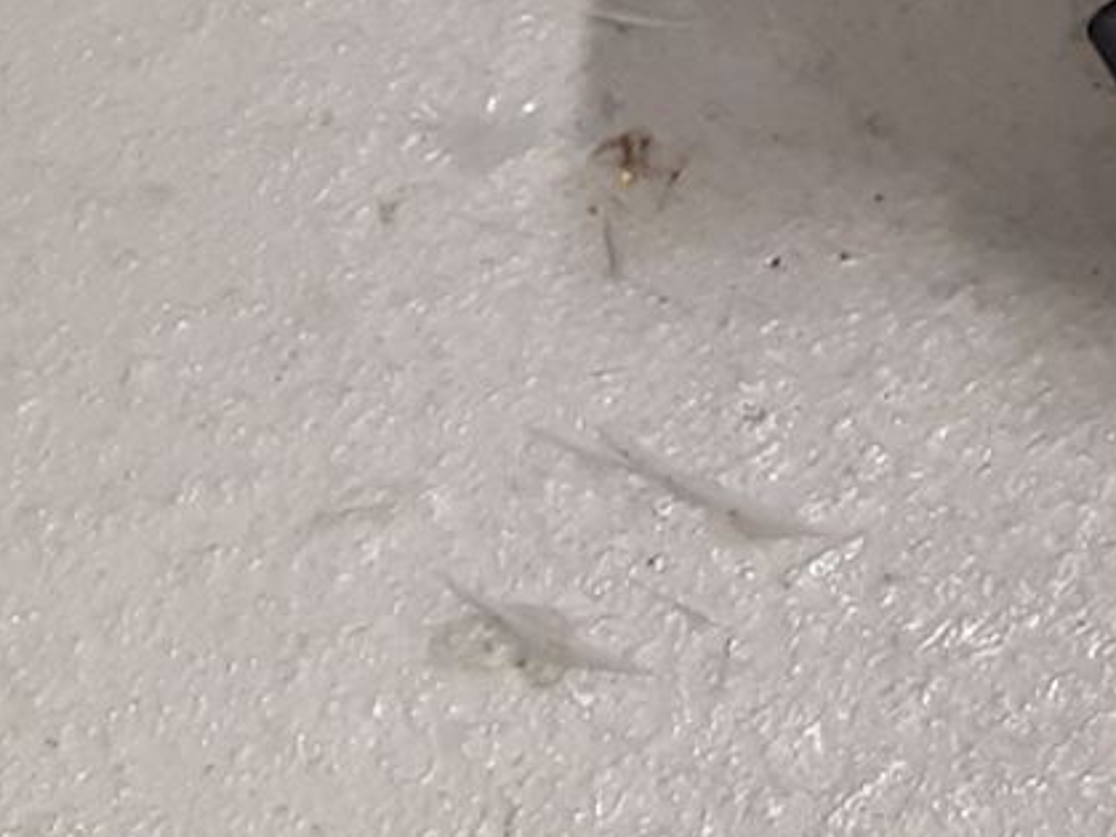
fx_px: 4093
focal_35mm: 127
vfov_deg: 10.9
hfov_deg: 12.7
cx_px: 2504
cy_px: -664
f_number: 1.7
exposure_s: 1/50
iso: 125
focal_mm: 3.93
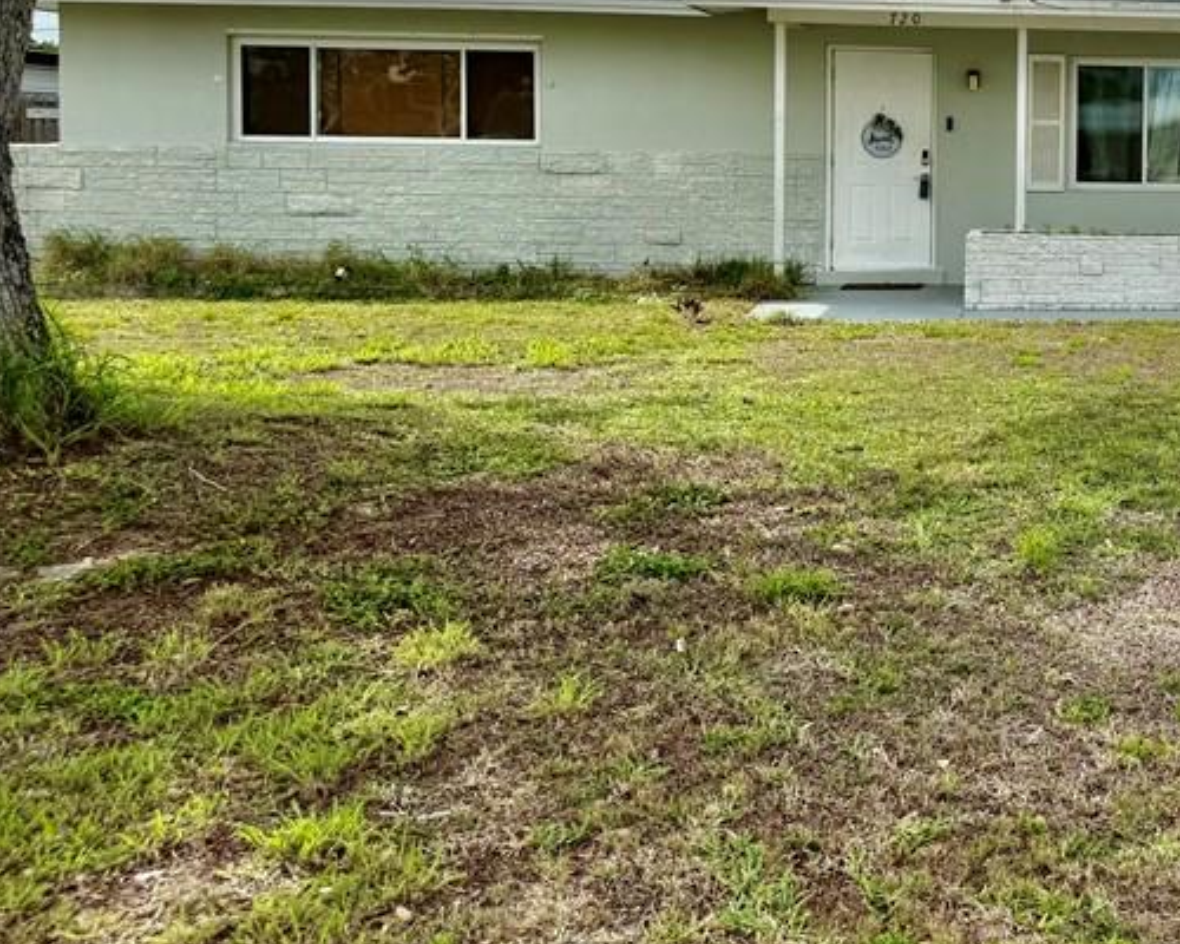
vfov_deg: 30.8
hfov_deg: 35.0
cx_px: 1197
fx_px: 1676
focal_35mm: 48
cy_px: 205
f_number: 1.78
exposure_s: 1/5319
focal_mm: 6.76
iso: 80
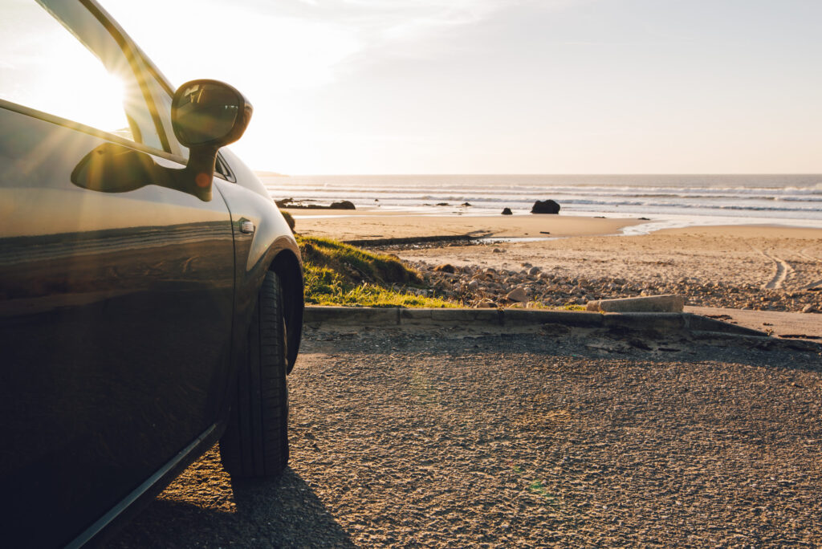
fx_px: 548
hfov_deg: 73.7
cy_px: 274
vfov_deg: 53.2
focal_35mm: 24
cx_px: 411
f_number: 8
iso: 50
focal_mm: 24
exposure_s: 1/80
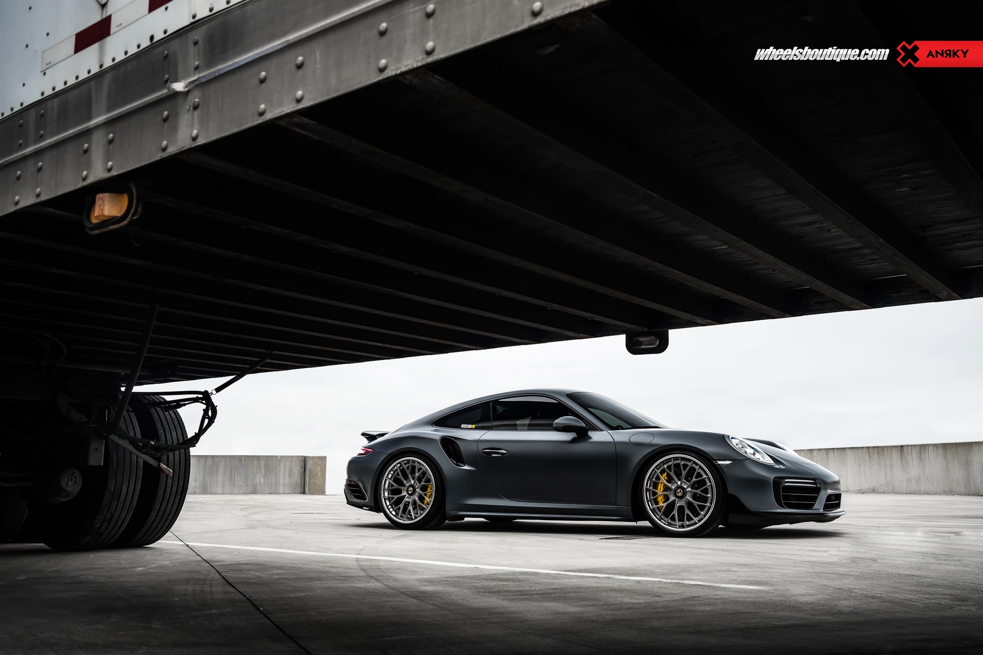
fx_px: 873
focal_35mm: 32
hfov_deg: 58.7
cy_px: 328
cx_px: 492
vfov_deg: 41.1
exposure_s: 1/125
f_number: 6.3
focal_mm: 32
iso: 160
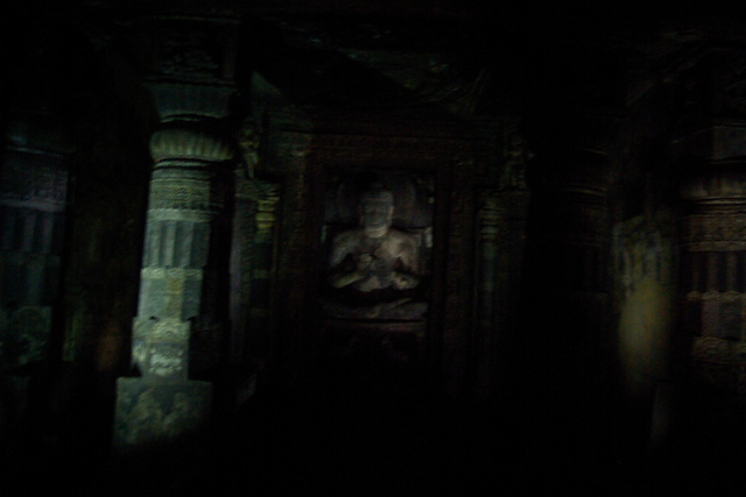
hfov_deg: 67.4
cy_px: 248
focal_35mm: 27
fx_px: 560
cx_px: 373
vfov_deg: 48.0
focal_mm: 18
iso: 800
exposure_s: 1/1.43
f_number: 3.5
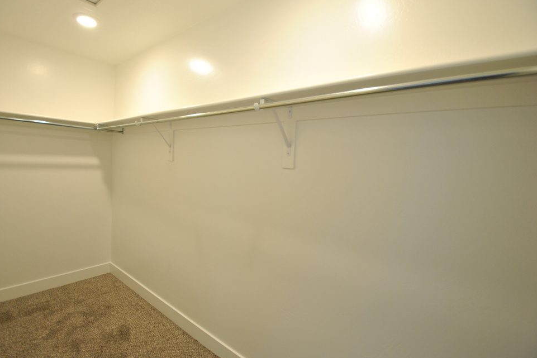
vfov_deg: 73.8
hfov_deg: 96.6
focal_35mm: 16
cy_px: 177
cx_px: 254
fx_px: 239
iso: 250
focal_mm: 10
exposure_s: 1/30
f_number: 3.5
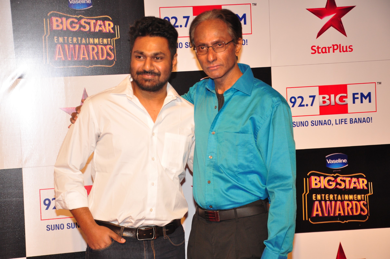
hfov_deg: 23.4
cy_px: 130
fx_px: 941
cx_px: 195
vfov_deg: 15.7
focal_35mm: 87
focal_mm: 58
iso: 500
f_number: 6.3
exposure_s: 1/100
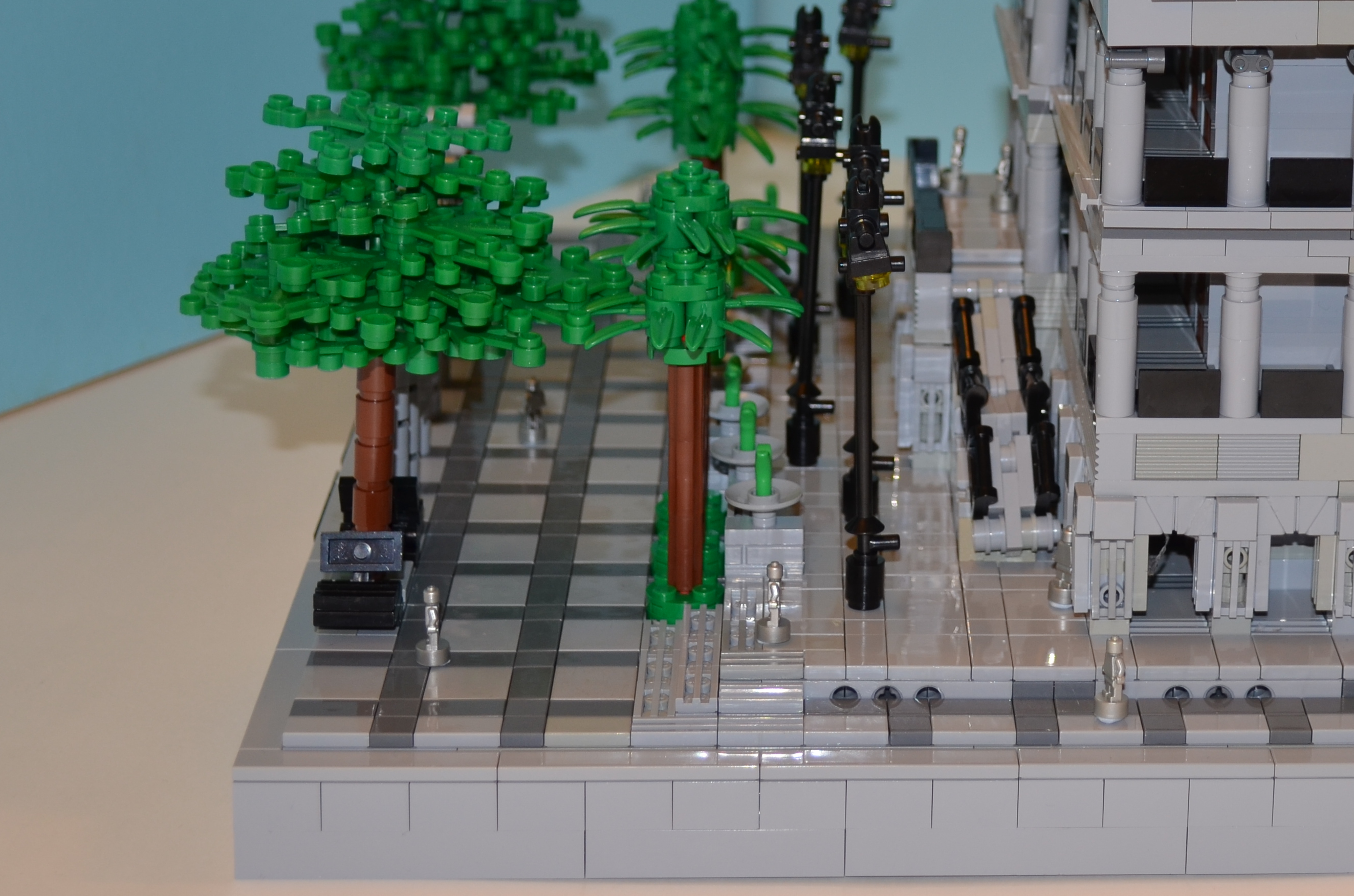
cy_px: 94
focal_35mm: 95
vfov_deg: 14.2
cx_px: 1088
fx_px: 3565
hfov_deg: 21.2
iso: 200
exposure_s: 1/30
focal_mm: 34
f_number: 5.6
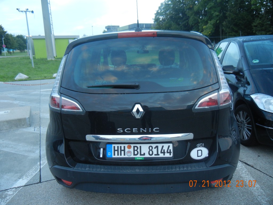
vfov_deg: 46.8
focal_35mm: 30
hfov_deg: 60.0
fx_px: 237
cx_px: 136
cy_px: 102
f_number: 3.5
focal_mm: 5.4
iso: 253
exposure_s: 1/52
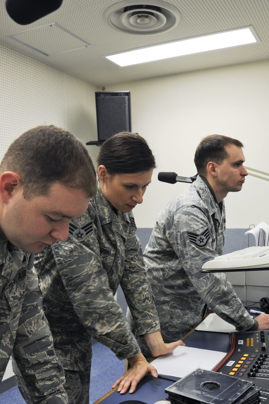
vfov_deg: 53.5
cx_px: 170
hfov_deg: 37.6
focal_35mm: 35
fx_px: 393
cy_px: 266
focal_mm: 24
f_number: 5
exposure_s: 1/60
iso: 500
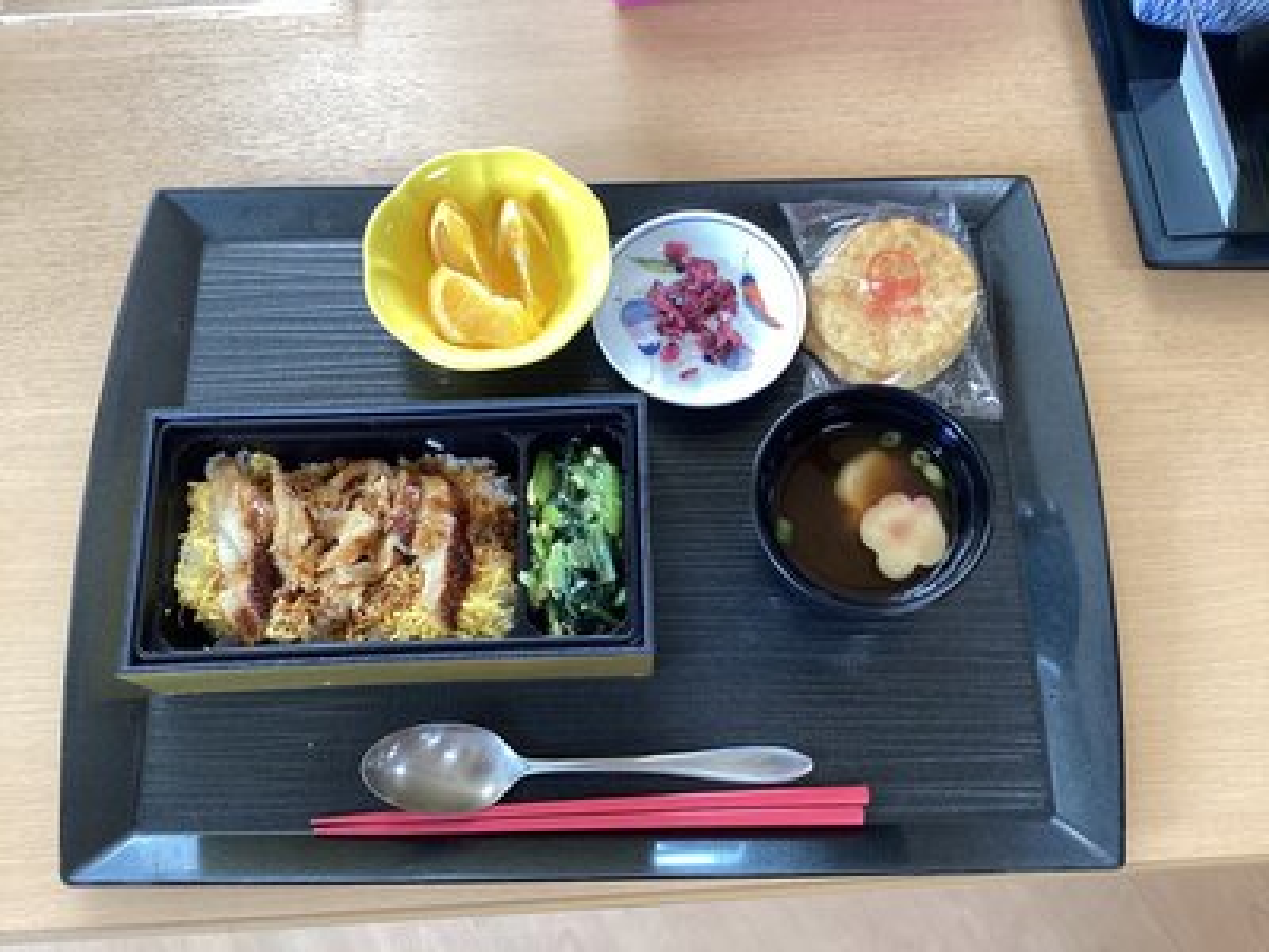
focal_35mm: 31
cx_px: 634
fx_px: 1136
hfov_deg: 58.4
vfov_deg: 45.4
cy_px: 476
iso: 100
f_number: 2.4
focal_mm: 3.3
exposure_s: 1/60
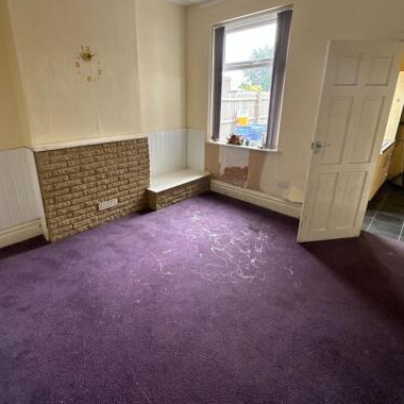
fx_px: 251
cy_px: 177
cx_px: 178
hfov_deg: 77.4
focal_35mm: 19
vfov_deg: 77.3
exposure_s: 1/99
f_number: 2.2
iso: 125
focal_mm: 2.22
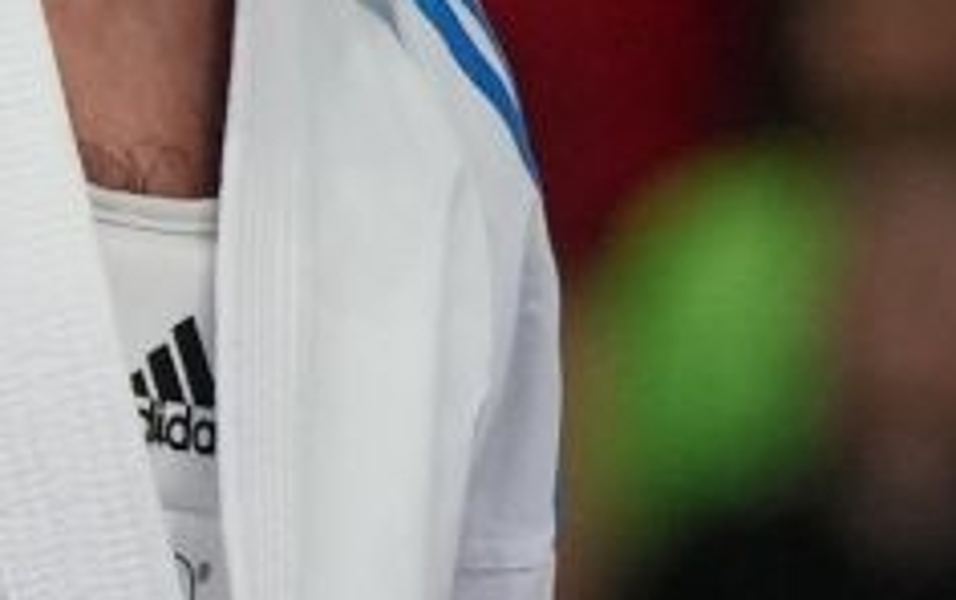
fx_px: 48011
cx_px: 178
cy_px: 341
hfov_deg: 1.1
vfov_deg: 0.7
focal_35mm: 1841
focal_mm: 158
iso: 1600
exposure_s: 1/1000
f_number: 2.8
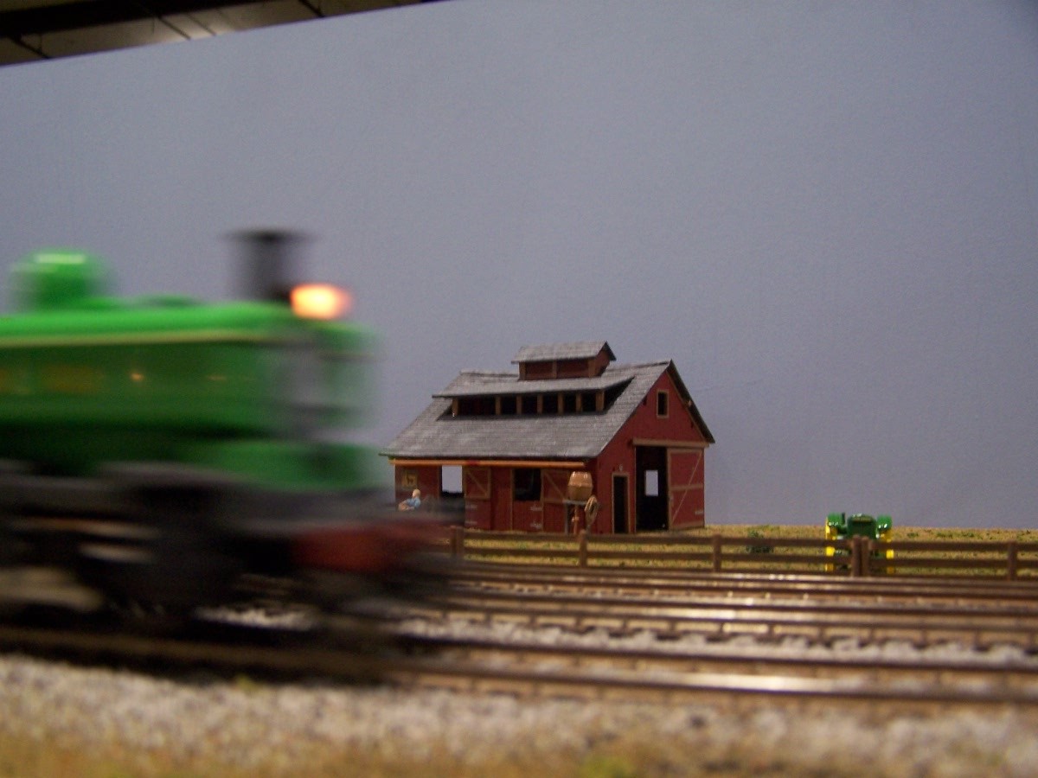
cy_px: 389
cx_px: 519
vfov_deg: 37.7
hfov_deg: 49.0
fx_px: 1139
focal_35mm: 38
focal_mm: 6.3
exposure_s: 1/10
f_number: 2.8
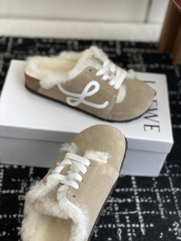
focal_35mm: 52
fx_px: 363
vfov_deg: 36.8
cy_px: 120
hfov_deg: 28.0
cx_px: 90
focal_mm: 6
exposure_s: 1/144
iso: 20
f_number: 2
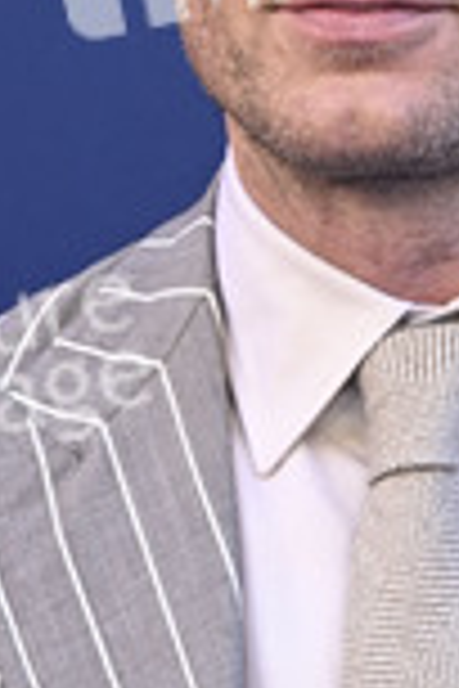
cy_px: 157
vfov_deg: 7.9
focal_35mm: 262
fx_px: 5010
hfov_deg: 5.2
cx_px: 410
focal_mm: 100
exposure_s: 1/200
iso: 500
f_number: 5.6
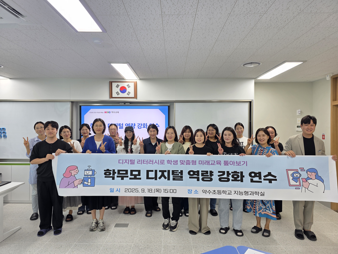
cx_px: 169
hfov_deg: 73.9
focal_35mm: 23
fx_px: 225
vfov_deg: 58.9
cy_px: 127
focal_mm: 6.3
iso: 50
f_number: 1.7
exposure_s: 1/120
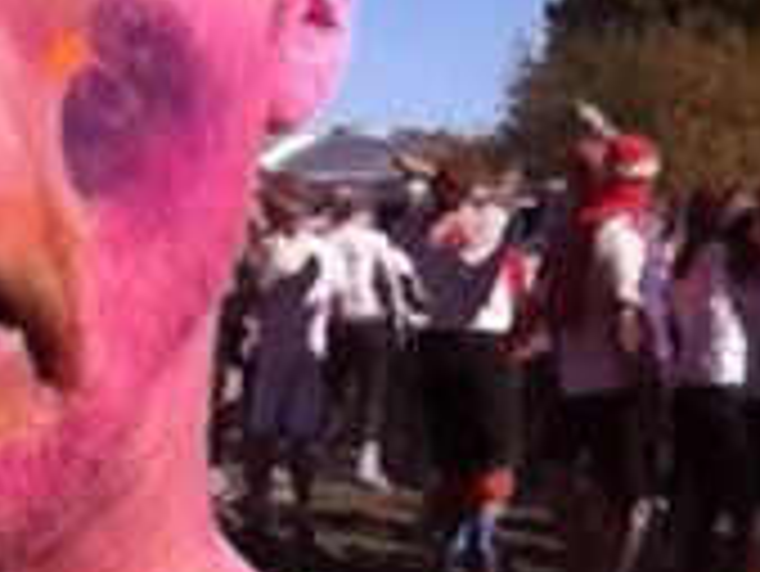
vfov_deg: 11.9
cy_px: 104
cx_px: -27
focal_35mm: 124
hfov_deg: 15.5
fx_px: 2724
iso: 125
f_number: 2.4
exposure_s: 1/5468
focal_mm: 3.85
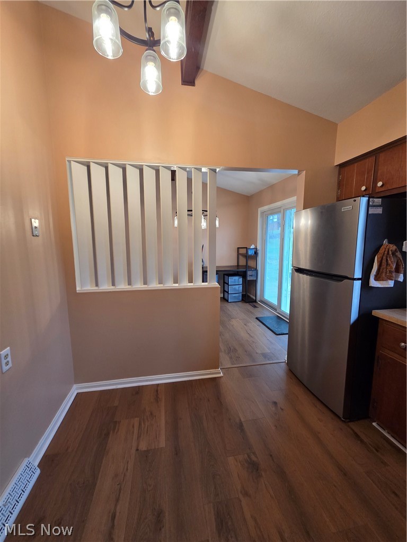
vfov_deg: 106.2
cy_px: 271
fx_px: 204
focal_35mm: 13
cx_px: 204
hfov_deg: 89.9
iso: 200
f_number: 2.2
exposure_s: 1/60
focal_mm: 2.2
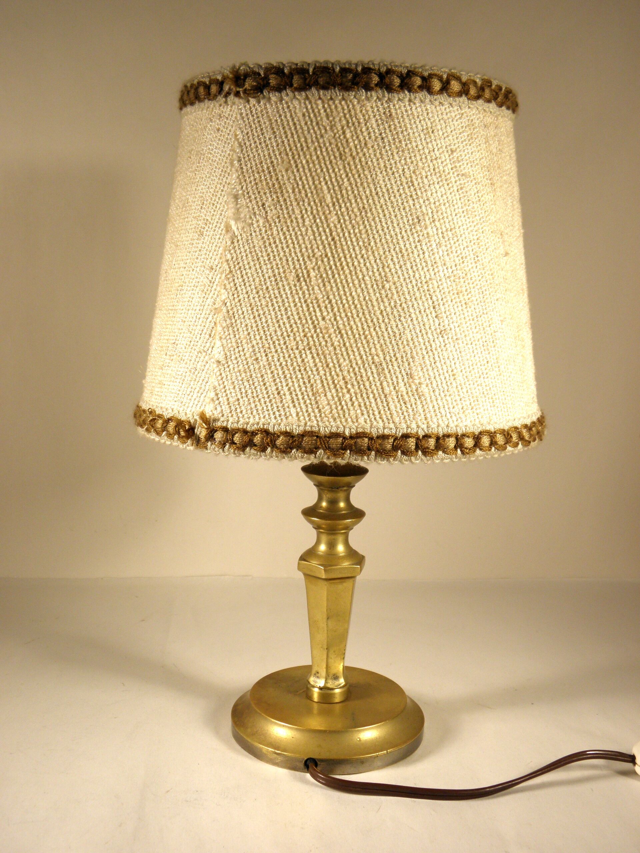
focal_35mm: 41
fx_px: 1011
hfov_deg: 35.1
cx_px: 320
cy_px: 426
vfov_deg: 45.8
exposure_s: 1/100
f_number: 3.8
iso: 100
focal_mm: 7.5
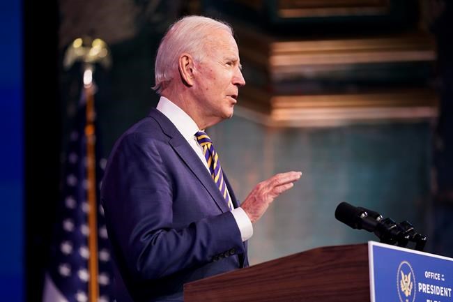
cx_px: 226
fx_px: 2516
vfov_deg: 6.9
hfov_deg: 10.3
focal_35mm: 200
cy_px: 151
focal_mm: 200
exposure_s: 1/160
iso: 800
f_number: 3.2
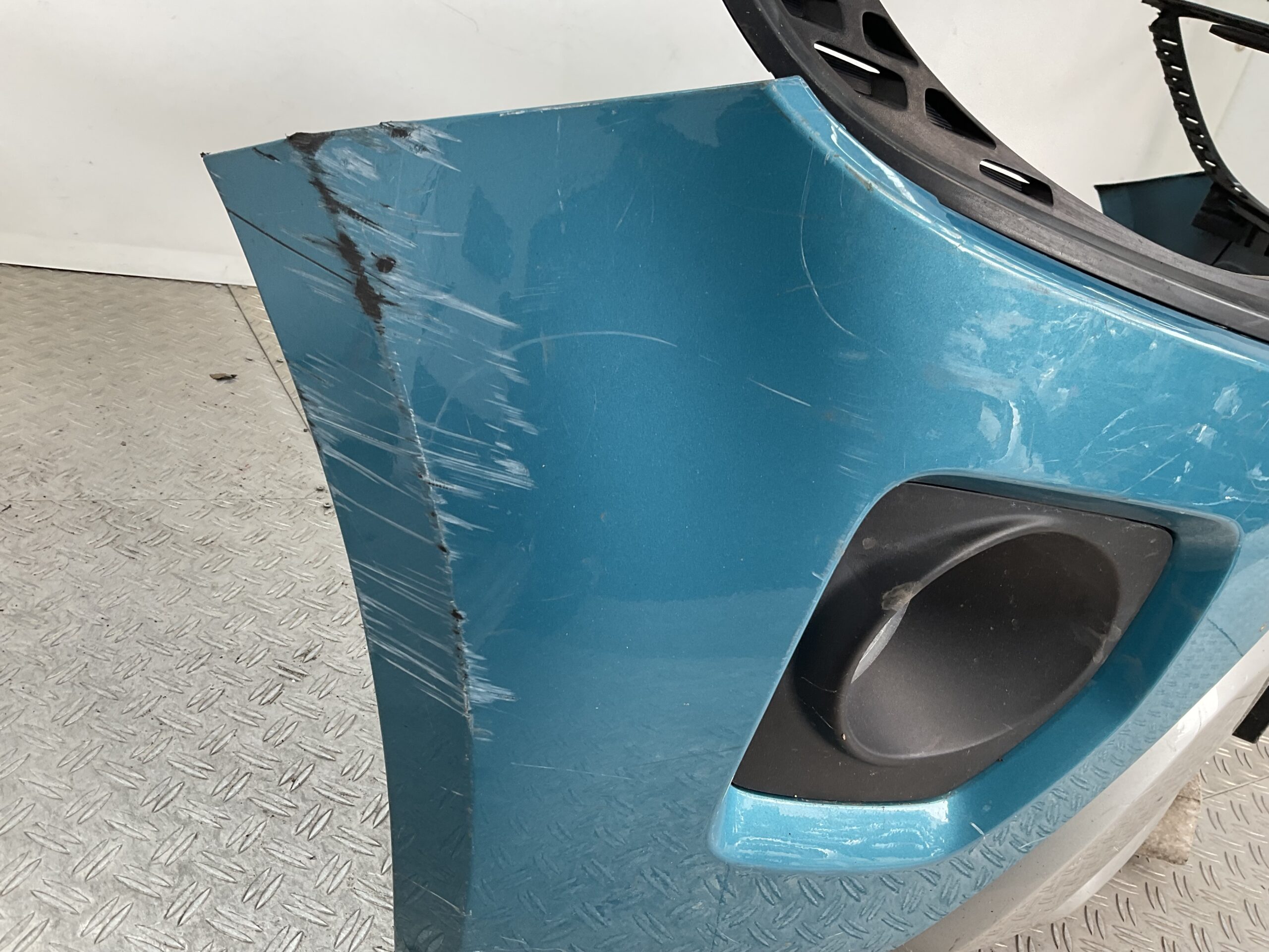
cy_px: 476
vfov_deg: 48.2
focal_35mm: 29
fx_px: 1063
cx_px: 634
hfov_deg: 61.7
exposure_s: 1/120
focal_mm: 3
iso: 25
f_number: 1.8
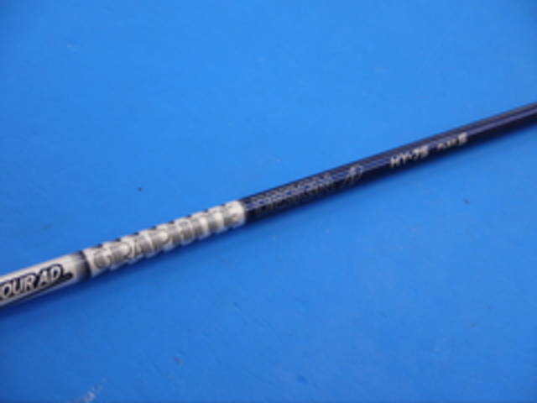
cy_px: 202
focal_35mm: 84
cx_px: 268
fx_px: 1303
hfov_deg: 23.3
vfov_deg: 17.6
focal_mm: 42
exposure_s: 1/80
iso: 320
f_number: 5.6
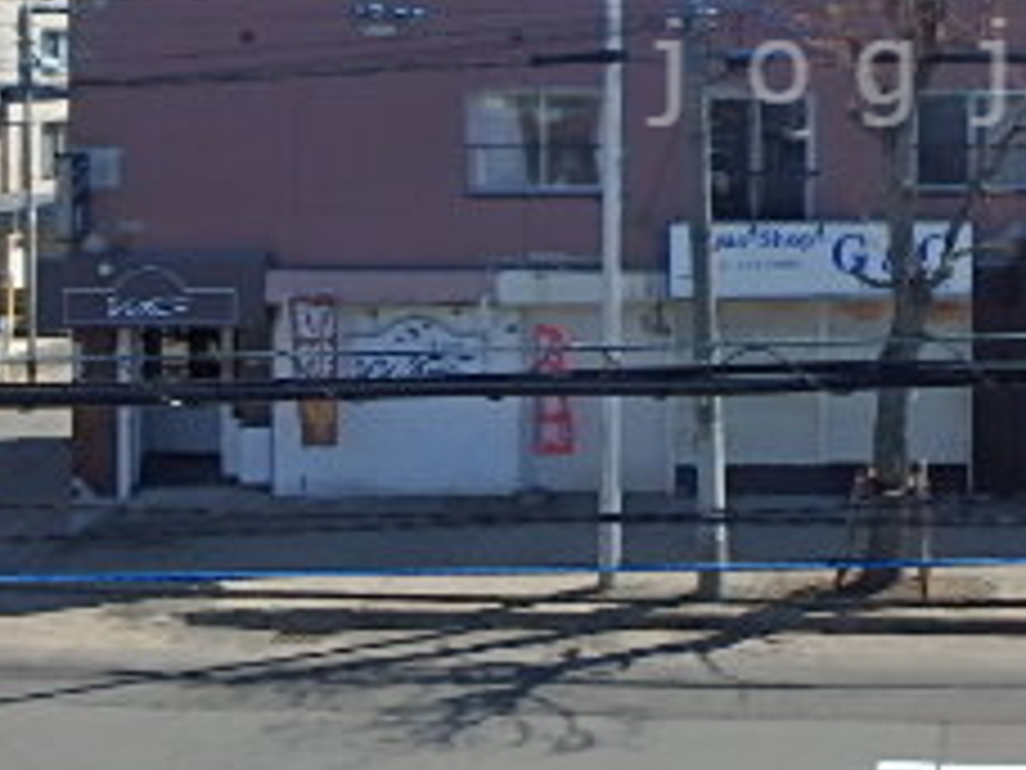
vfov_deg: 24.1
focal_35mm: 59
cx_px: 954
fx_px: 1749
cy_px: 72
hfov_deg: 31.0
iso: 125
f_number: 6
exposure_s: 1/500
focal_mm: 3.7
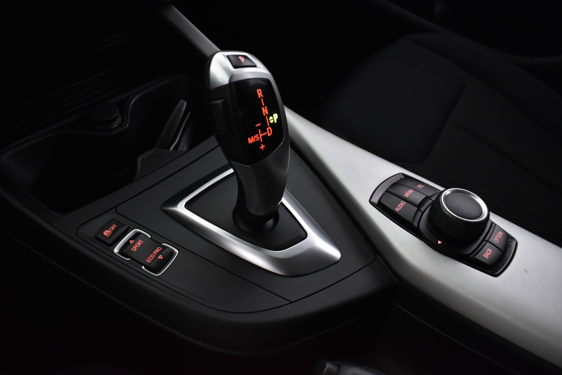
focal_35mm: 27
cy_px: 188
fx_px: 421
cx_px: 281
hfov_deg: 67.4
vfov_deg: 47.9
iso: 1250
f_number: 5.6
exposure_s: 1/13
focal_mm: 18
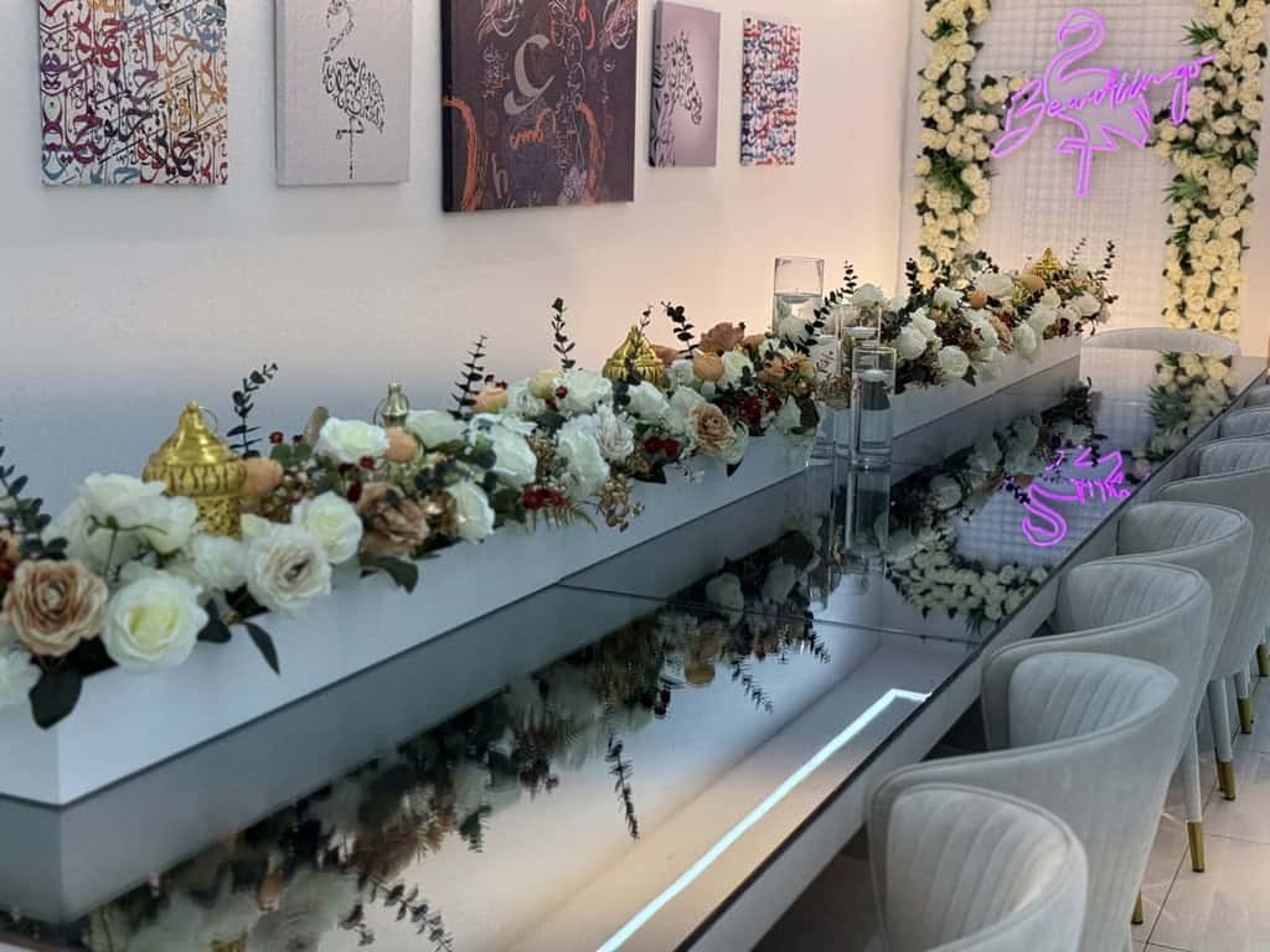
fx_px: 1761
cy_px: 476
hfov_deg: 39.7
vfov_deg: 30.3
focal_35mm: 48
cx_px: 635
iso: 80
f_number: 1.8
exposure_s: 1/499
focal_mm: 6.8
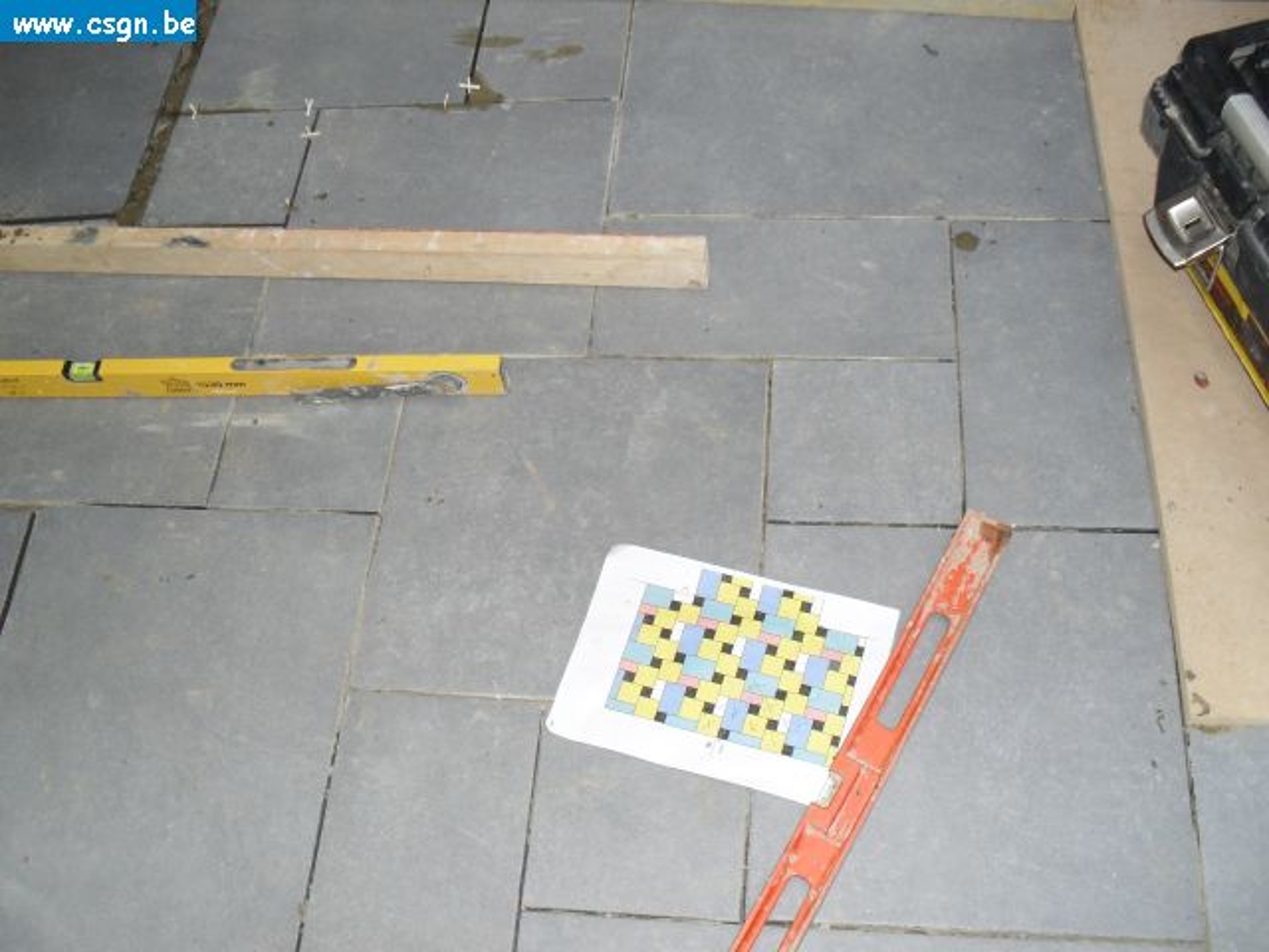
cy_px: 476
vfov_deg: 40.7
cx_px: 634
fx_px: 1283
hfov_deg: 52.6
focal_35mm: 35
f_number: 3.2
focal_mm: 6.3
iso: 200
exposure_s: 1/45
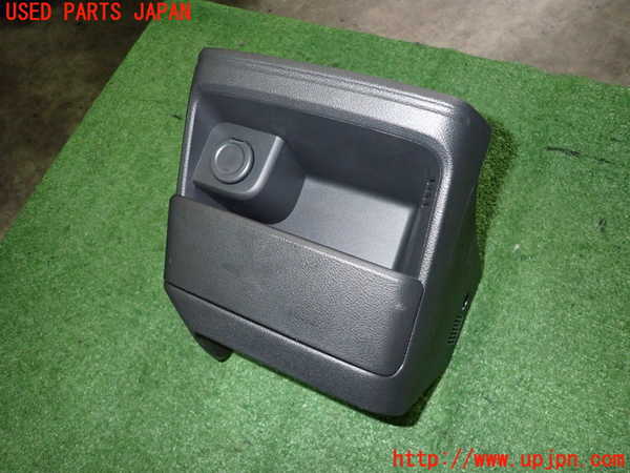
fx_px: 455
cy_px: 236
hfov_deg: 69.4
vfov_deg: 54.9
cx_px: 315
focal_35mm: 25
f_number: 5.6
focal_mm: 4.5
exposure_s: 1/30
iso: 640
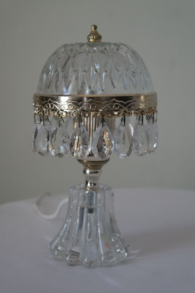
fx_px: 626
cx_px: 98
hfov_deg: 17.7
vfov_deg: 26.3
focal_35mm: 77
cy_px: 146
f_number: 5.6
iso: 1600
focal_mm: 50
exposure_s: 1/80
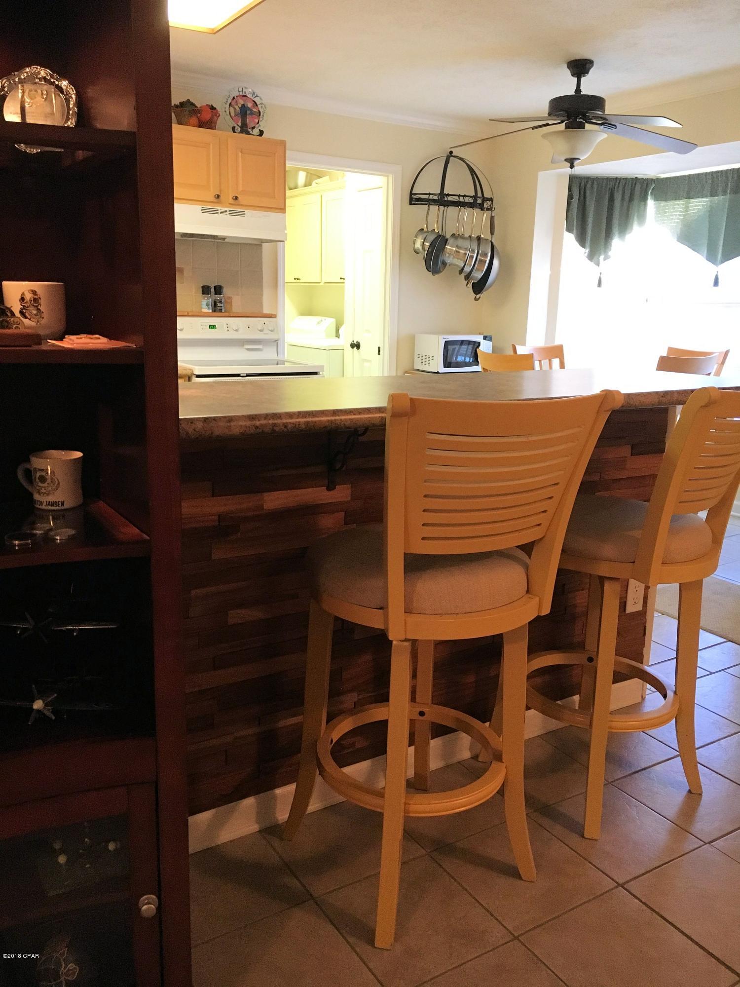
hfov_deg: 48.2
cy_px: 494
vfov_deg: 61.7
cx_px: 370
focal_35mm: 29
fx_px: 827
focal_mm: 4.15
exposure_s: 1/30
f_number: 2.2
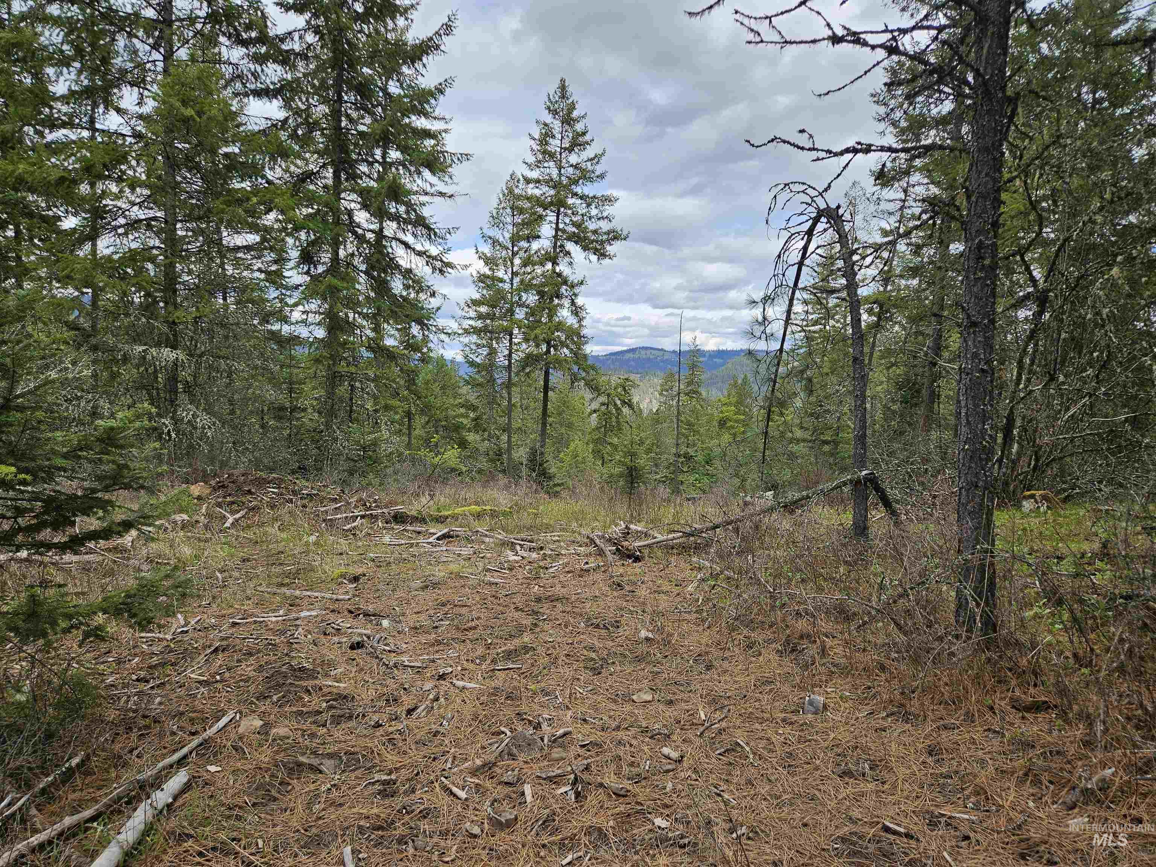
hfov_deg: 73.9
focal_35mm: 23
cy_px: 434
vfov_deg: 58.9
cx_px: 578
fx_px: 768
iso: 25
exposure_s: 1/922
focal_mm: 5.4
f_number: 1.8
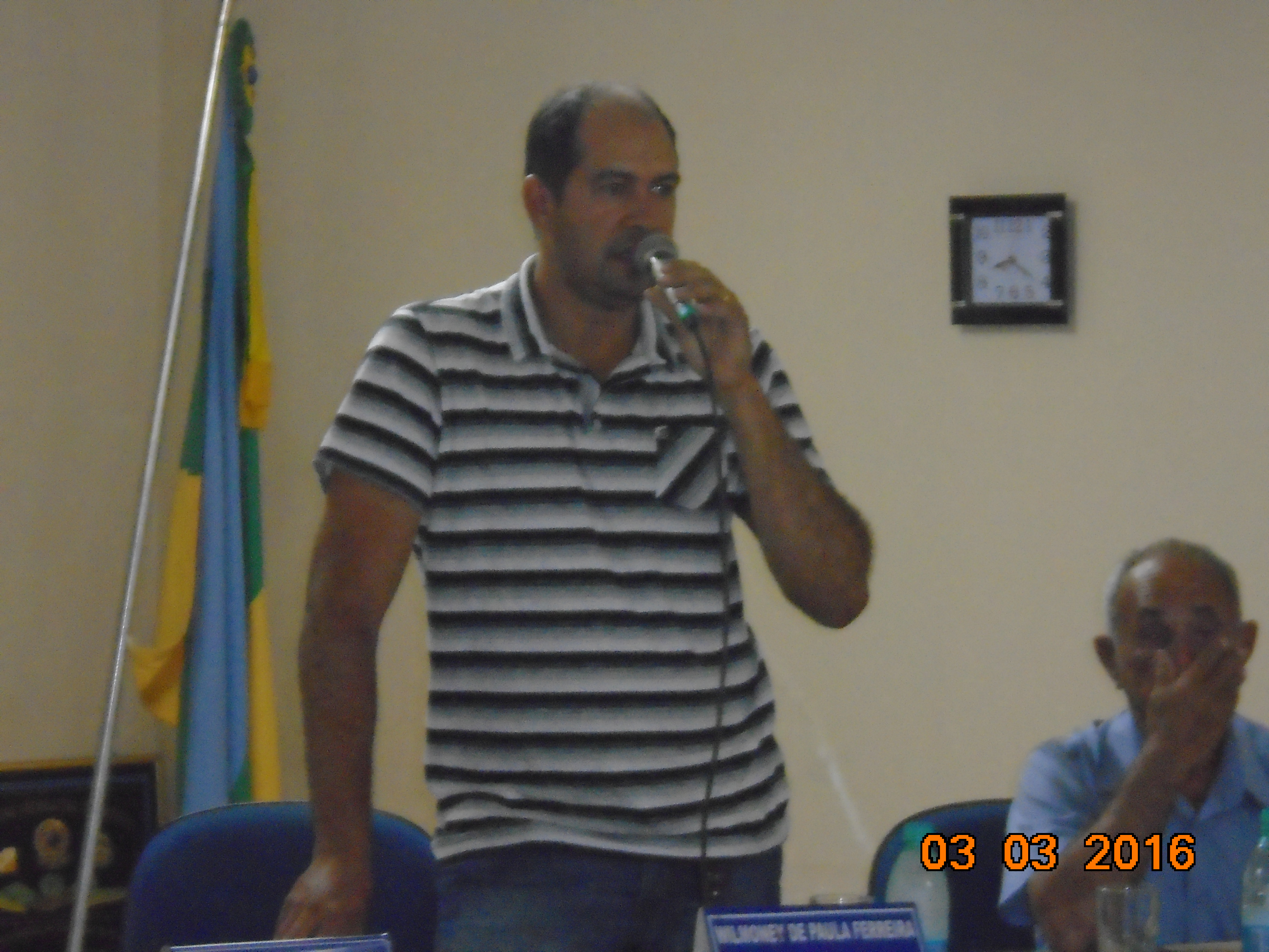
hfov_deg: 15.2
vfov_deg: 11.4
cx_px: 634
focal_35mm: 130
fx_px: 4766
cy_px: 476
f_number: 6.4
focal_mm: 23
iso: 800
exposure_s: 1/15
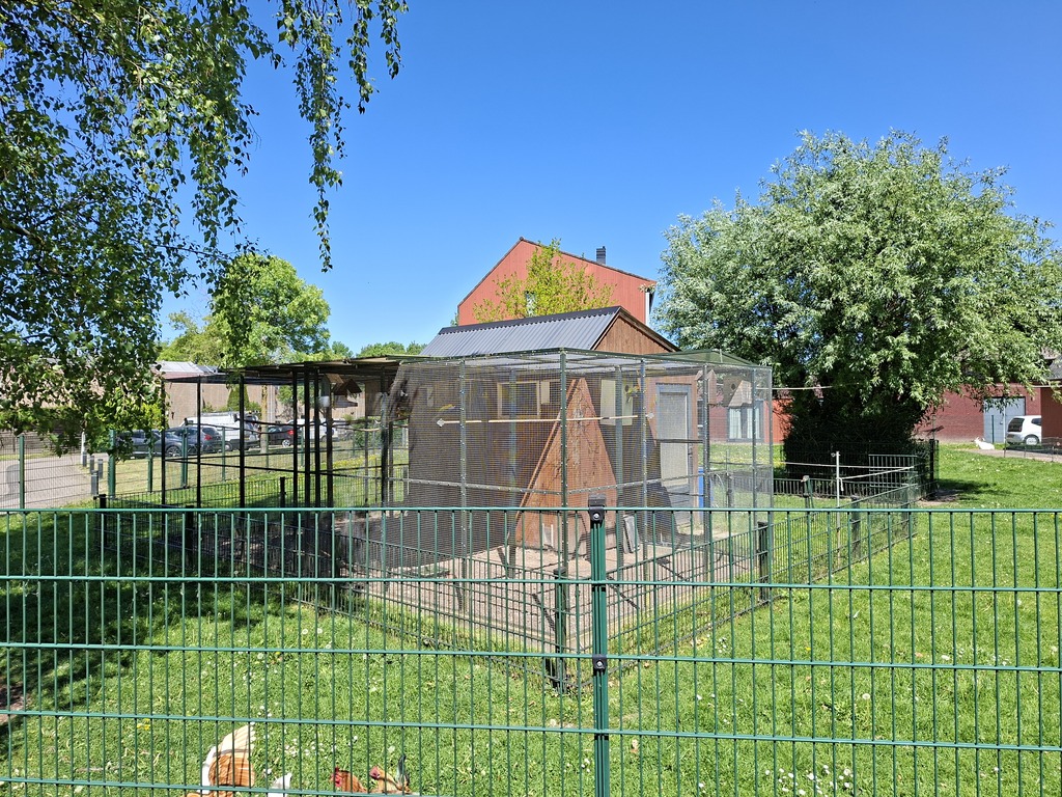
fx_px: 706
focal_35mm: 23
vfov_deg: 58.9
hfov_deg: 73.9
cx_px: 531
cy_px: 398
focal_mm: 5.54
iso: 50
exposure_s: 1/1145
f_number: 1.8
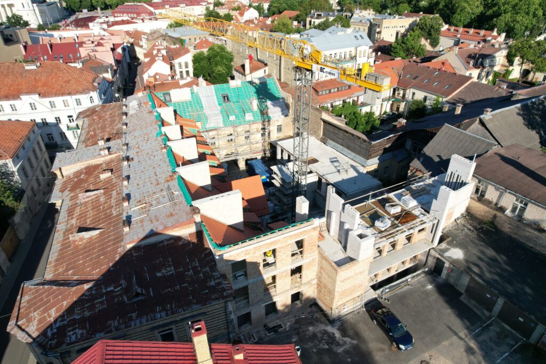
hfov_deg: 78.6
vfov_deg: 57.2
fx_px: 334
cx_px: 273
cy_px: 182
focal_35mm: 22
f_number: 2.8
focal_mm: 8.38
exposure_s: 1/1500
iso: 100
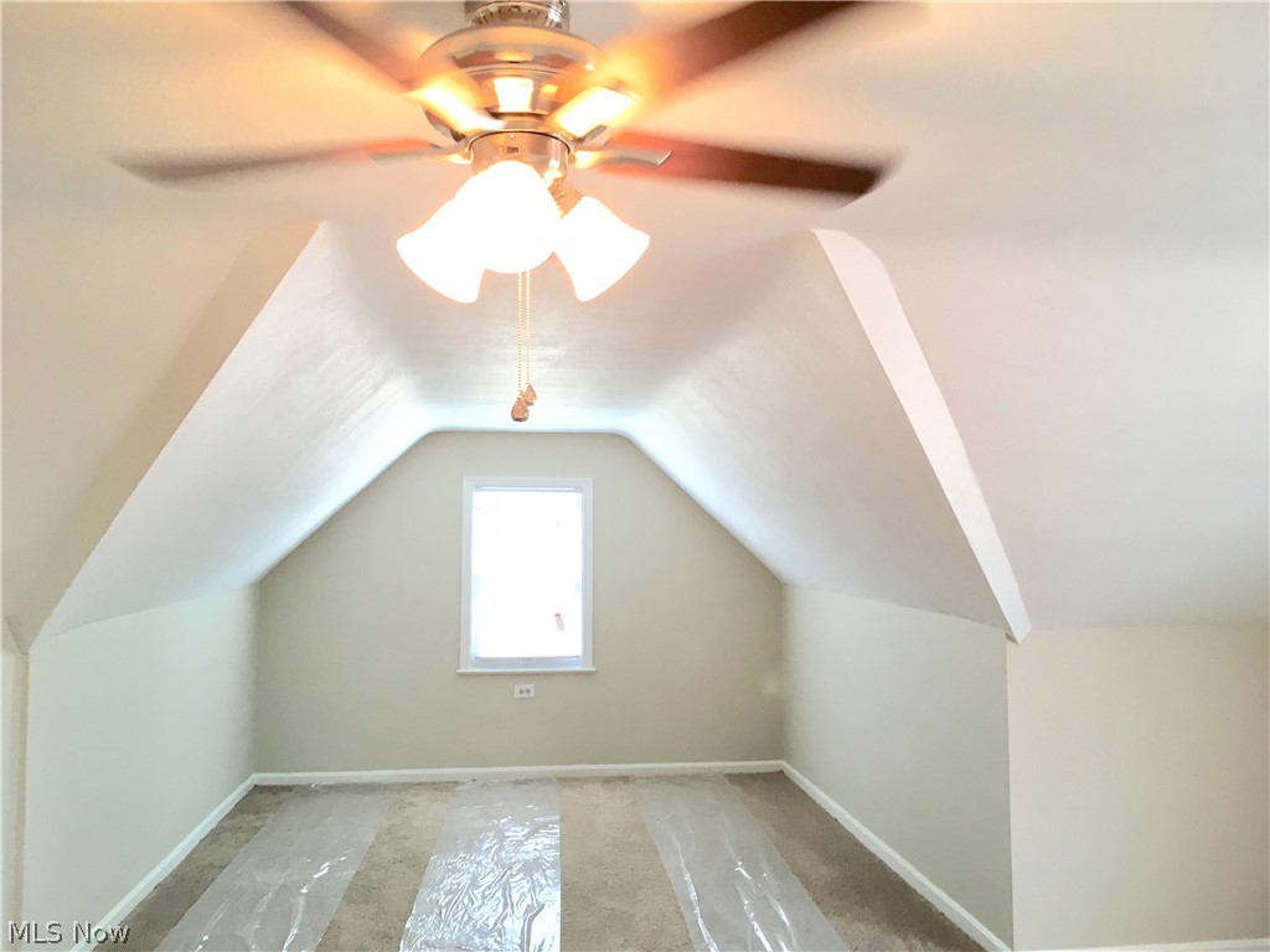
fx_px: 1064
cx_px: 635
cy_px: 476
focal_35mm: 29
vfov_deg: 48.2
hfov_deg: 61.7
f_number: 2.2
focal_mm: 4.15
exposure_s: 1/33
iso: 32
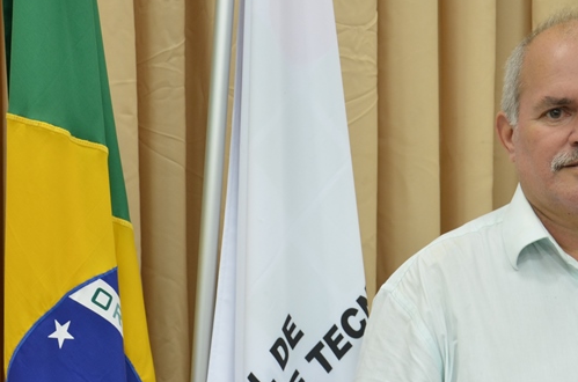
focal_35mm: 77
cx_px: 327
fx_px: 1234
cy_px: 315
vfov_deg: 17.4
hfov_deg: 26.3
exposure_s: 1/20
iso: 400
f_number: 4.5
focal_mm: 25
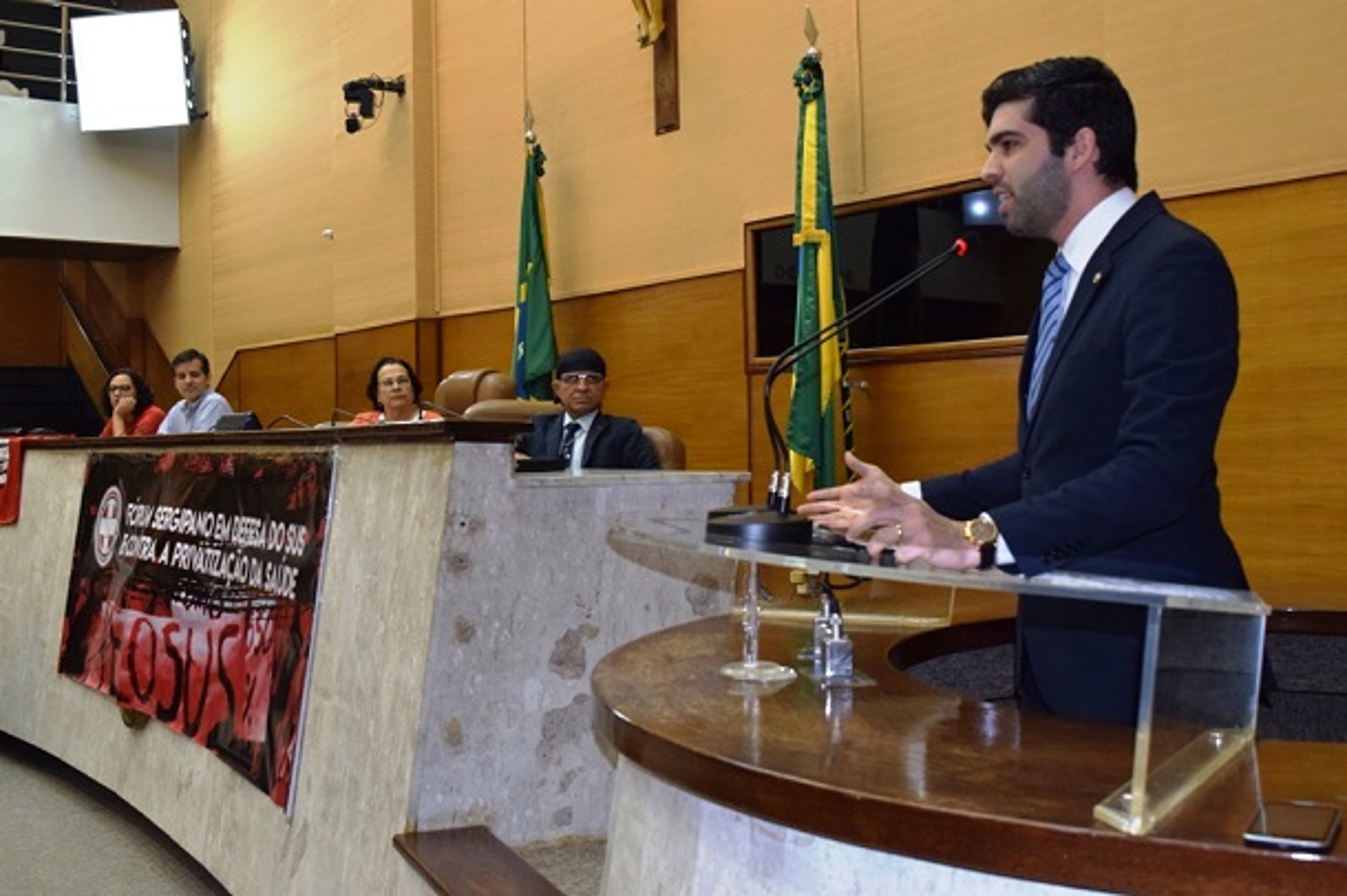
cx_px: 674
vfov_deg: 36.8
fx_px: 1346
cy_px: 448
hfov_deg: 53.2
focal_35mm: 36
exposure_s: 1/60
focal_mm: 24
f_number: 8
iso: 1250
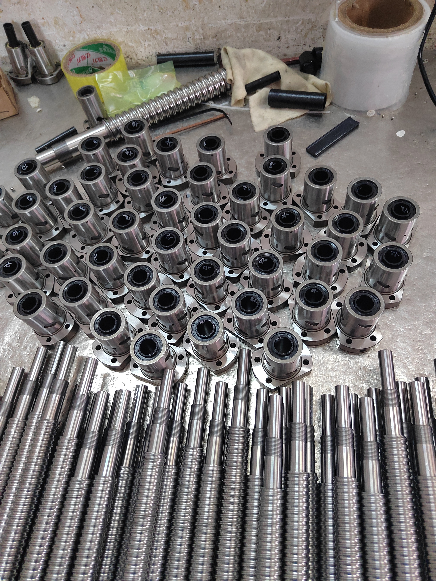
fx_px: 386
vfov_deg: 73.9
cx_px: 218
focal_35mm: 23
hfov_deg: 58.9
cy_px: 290
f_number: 1.9
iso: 3550
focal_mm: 5.52
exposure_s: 1/50
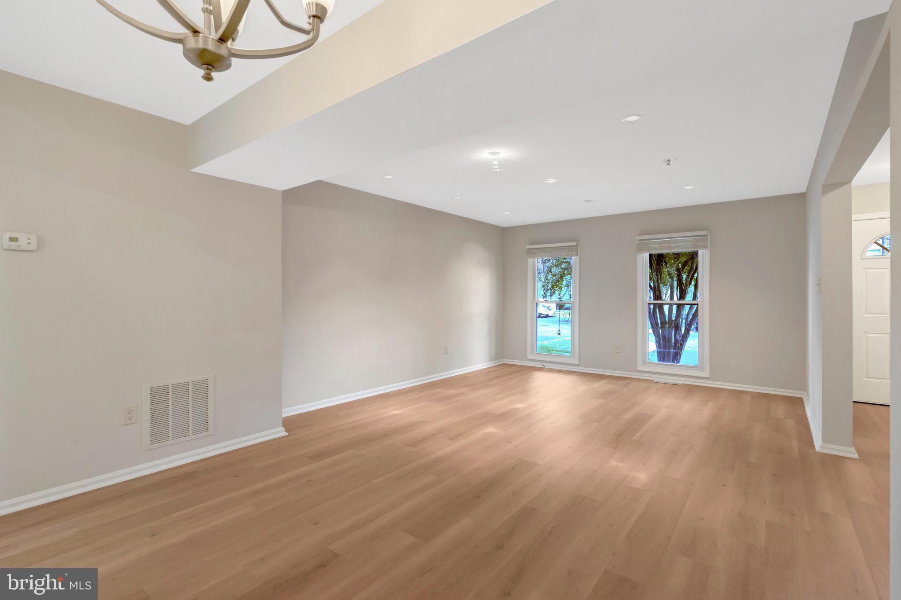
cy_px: 300
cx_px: 450
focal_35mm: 16
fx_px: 400
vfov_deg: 73.7
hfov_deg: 96.8
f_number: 8
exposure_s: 1/40
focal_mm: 16
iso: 1250
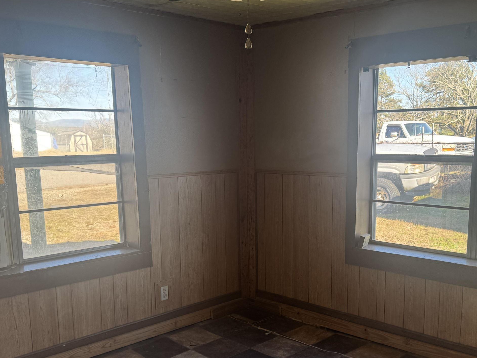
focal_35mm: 39
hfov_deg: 47.7
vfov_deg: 36.5
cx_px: 271
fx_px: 537
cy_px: 231
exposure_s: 1/218
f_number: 1.78
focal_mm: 6.76
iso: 64
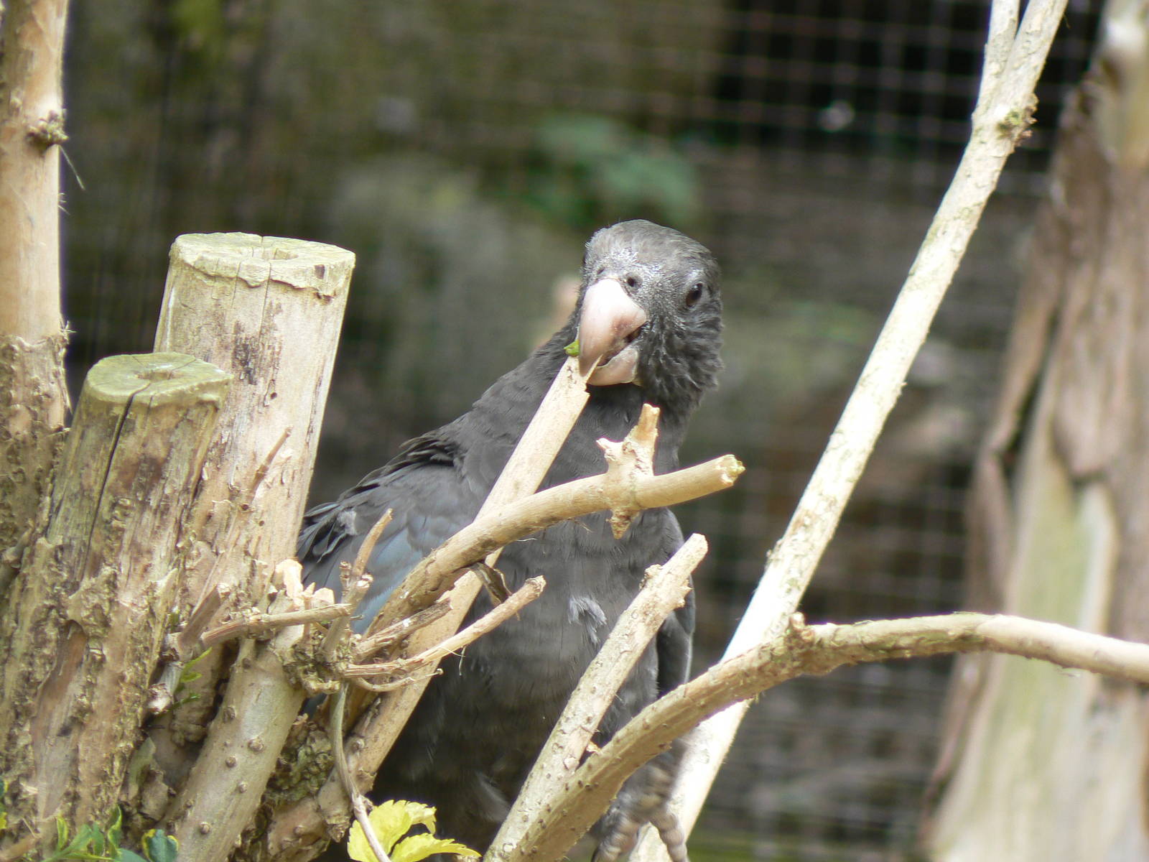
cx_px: 574
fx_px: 14339
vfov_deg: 3.4
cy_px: 431
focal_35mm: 432
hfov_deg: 4.6
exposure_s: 1/60
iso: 80
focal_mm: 72
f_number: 4
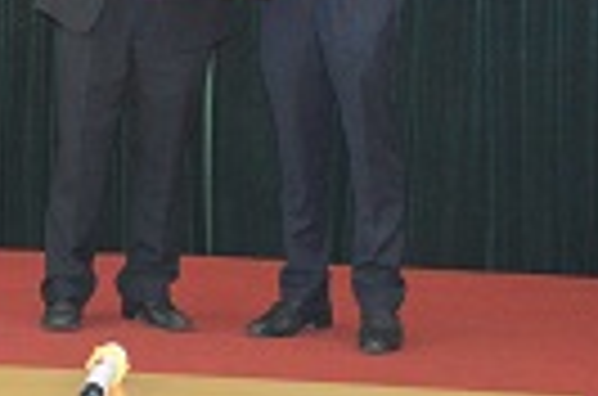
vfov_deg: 8.5
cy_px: -164
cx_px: 108
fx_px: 2610
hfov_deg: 13.0
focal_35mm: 158
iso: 3200
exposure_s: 1/60
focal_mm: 35
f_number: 4.5
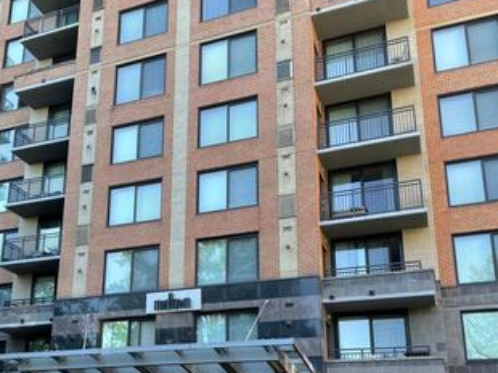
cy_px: 282
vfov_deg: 33.6
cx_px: 175
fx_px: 604
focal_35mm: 42
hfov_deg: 44.3
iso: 32
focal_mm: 4.2
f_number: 1.6
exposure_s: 1/272
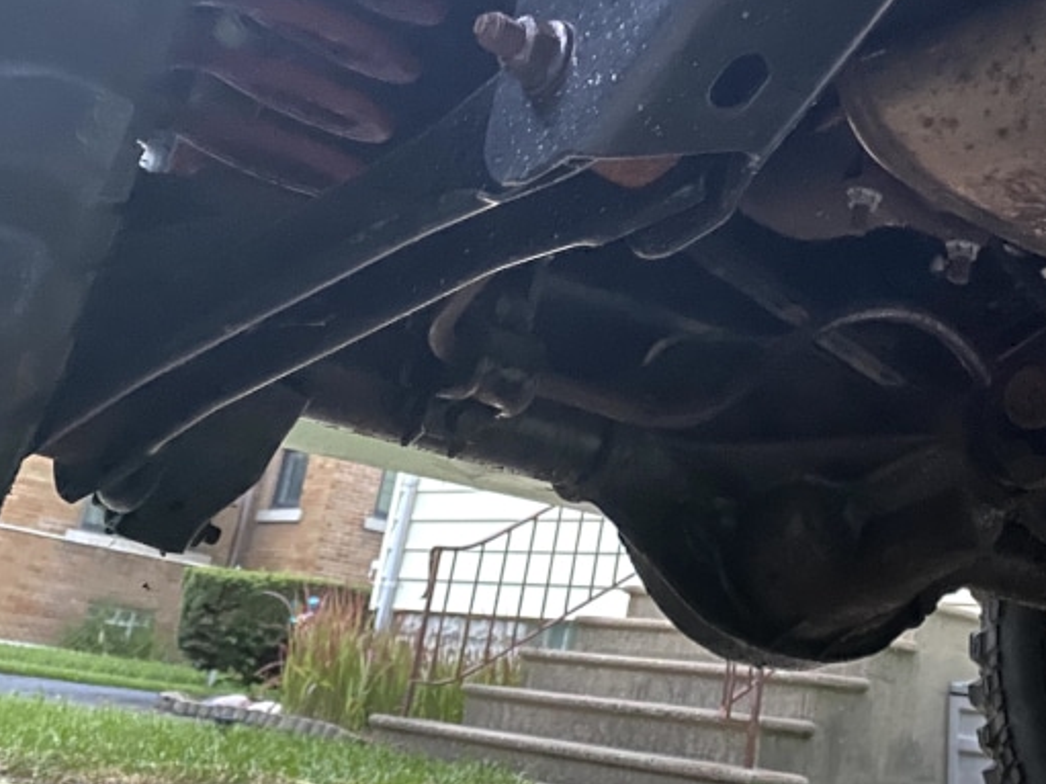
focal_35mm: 47
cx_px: 778
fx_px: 1420
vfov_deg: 30.3
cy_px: 191
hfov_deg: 39.4
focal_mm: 4.25
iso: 1000
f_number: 1.8
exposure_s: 1/24
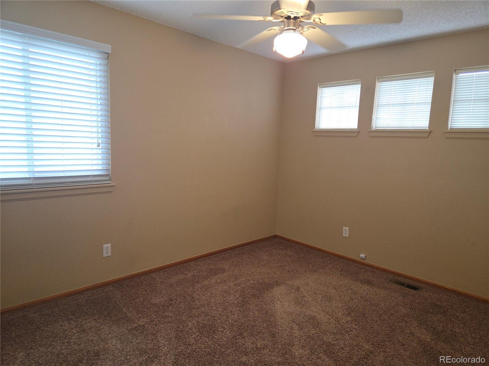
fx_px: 325
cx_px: 244
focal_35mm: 23
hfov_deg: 73.9
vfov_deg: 58.9
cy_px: 183
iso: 100
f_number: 1.8
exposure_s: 1/40
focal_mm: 5.4
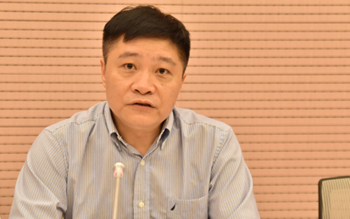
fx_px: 1059
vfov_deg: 11.8
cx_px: 139
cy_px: 151
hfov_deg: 18.8
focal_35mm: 111
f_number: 3.5
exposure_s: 1/50
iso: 800
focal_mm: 50
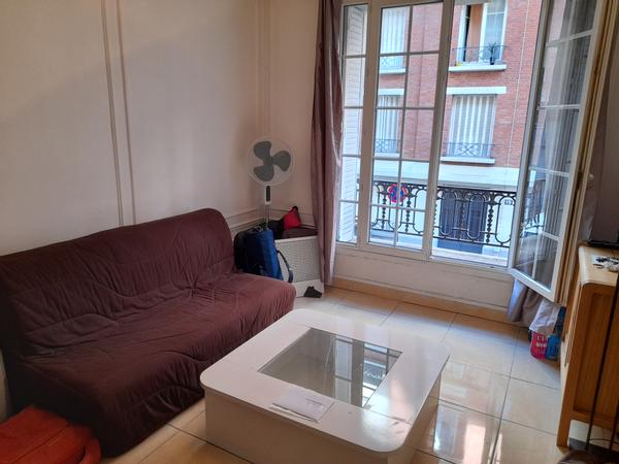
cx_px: 310
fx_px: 447
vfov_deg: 54.9
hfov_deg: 69.4
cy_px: 232
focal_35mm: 25
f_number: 2
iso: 100
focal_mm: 4.6
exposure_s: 1/50
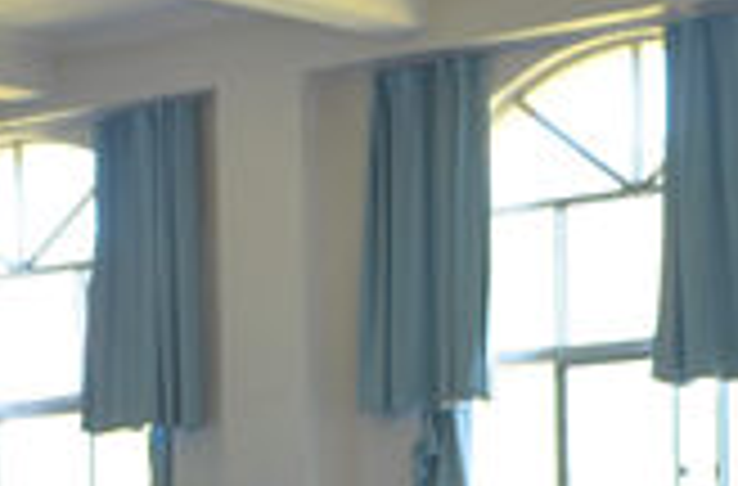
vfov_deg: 8.3
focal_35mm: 161
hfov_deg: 12.3
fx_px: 3288
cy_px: 673
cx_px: -328
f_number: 3.8
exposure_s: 1/20
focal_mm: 22
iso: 100
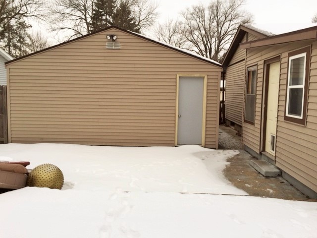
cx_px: 158
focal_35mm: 29
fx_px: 266
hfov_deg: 61.7
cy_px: 119
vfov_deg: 48.2
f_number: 2.2
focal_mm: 4.15
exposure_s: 1/363
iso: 32
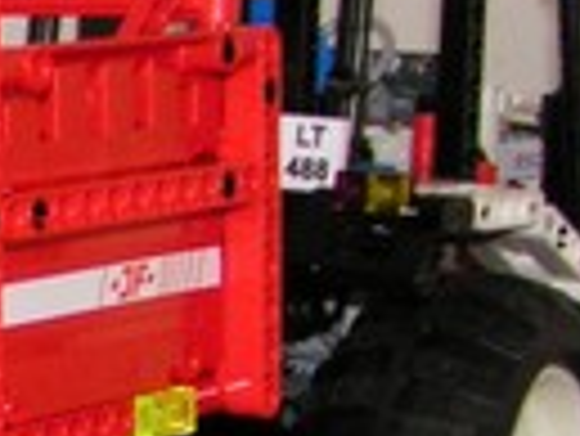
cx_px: -522
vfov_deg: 7.8
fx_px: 3170
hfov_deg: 9.8
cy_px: 405
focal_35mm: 189
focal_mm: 5.8
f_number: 2.8
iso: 200
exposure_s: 1/40
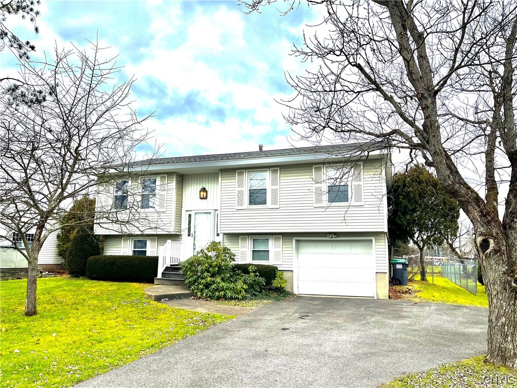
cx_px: 258
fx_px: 388
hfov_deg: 67.3
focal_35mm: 26
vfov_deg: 53.1
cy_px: 194
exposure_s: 1/787
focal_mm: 5.1
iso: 50
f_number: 1.6
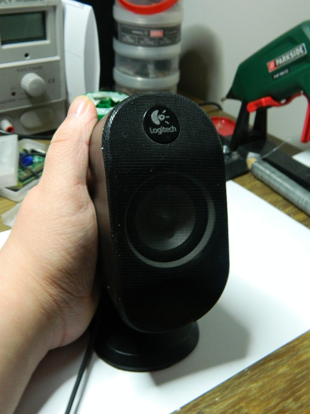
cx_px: 155
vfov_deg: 45.8
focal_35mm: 41
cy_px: 207
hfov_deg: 35.1
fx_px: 490
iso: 400
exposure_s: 1/20
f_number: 3.5
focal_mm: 7.3
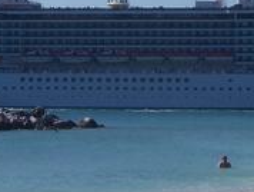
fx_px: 1425
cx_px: 208
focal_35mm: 194
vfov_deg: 7.7
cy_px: 16
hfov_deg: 10.2
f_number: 5.6
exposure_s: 1/750
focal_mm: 9
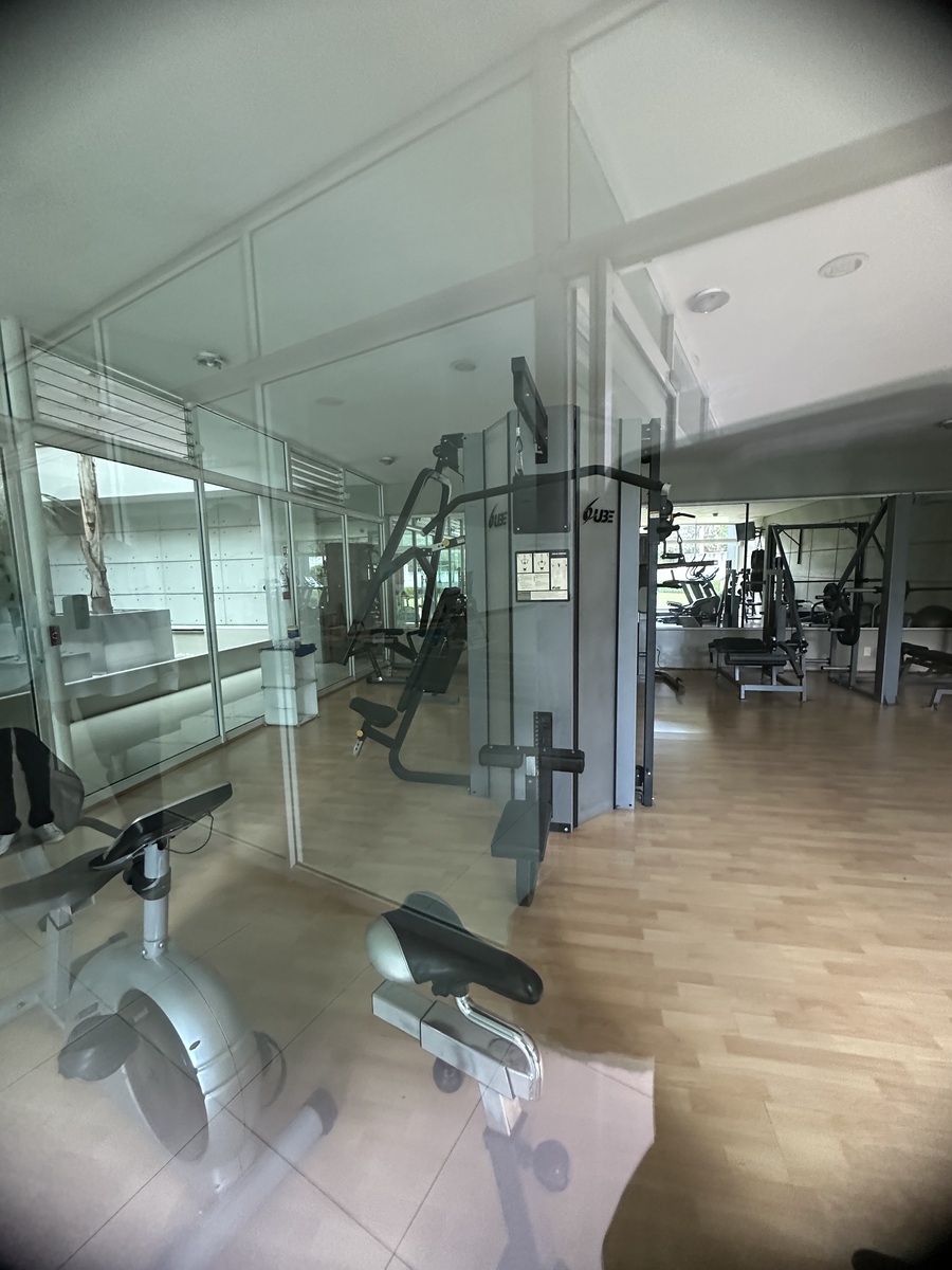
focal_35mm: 14
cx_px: 476
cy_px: 635
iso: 800
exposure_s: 1/60
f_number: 2.2
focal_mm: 2.22
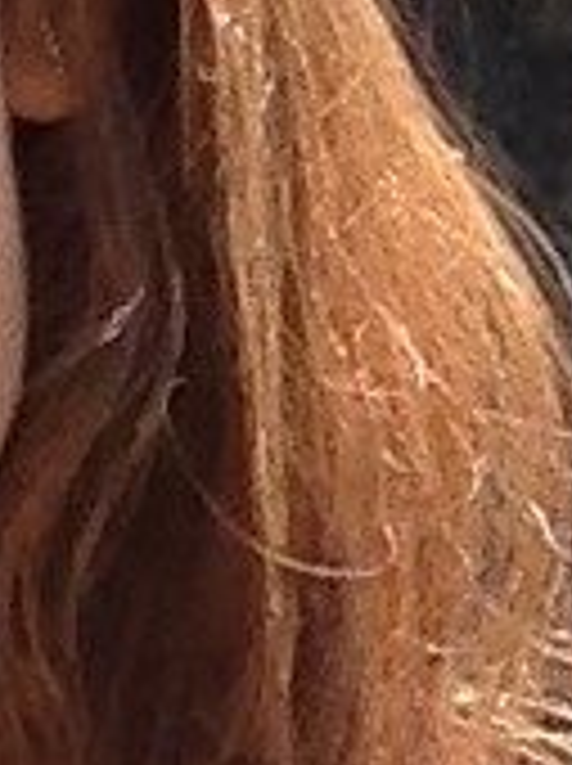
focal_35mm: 220
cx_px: -549
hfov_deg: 6.5
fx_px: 4859
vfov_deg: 8.9
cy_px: -128
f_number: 2.4
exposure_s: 1/261
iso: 50
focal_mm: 4.12
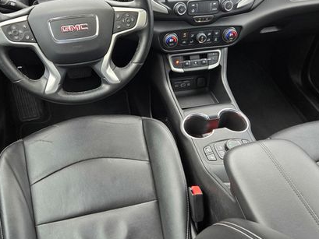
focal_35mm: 36
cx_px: 141
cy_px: 97
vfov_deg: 39.5
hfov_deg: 51.2
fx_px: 332
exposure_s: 1/100
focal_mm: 5.4
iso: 160
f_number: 1.8
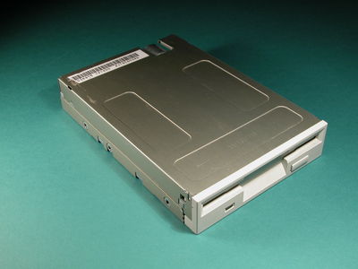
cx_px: 179
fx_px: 517
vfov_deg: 29.1
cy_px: 134
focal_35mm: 50
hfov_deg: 38.2
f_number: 6
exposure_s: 1/14.7
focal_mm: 12.7
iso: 100
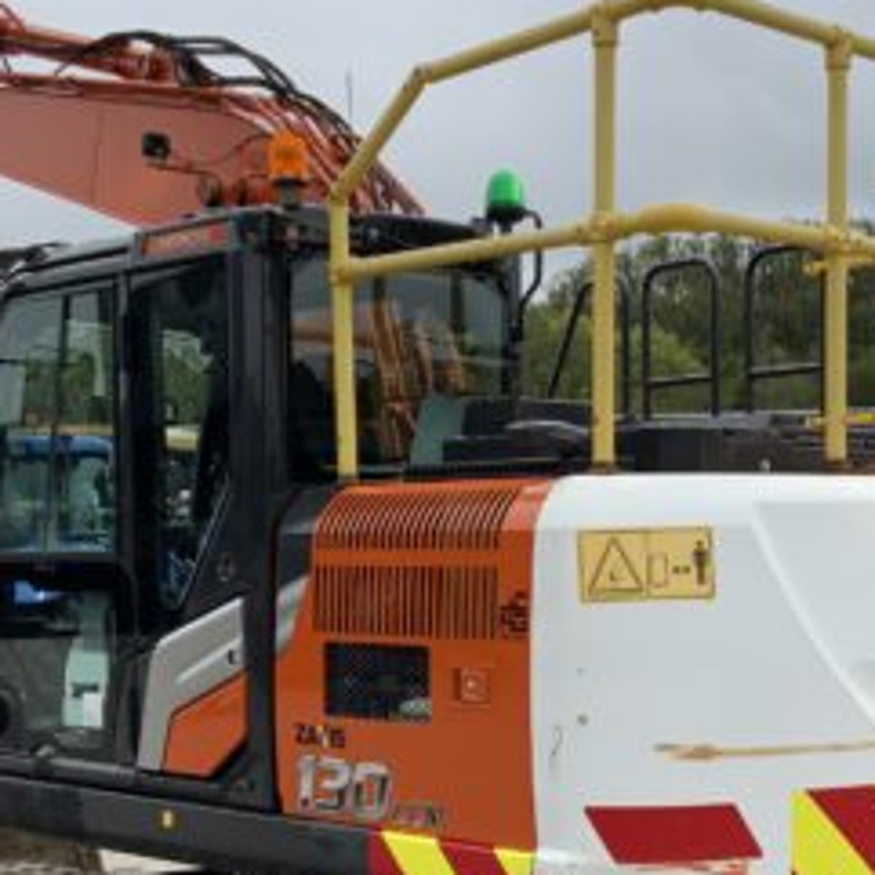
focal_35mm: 68
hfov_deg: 25.2
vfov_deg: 25.2
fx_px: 1945
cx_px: 606
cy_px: 610
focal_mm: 3
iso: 16
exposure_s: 1/1377
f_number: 1.8
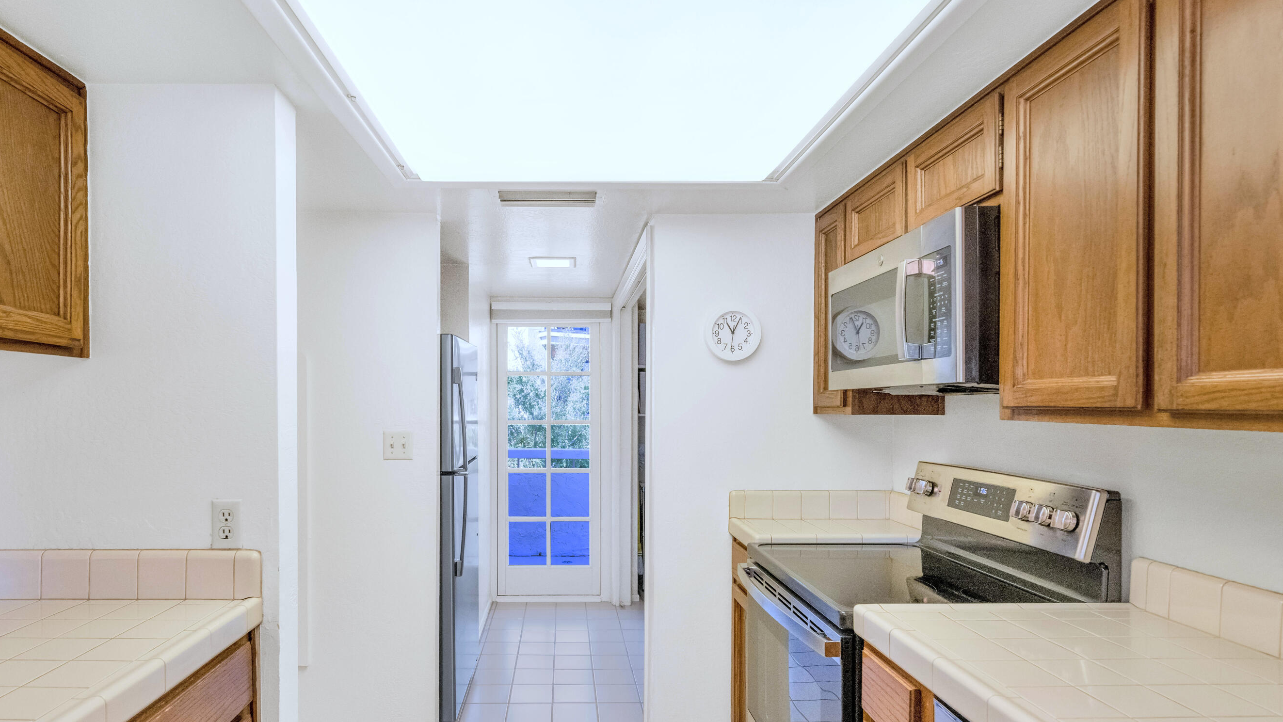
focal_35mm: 19
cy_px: 439
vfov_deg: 57.8
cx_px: 574
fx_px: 646
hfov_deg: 89.2
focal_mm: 16
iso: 1000
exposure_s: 1/200
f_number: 7.1
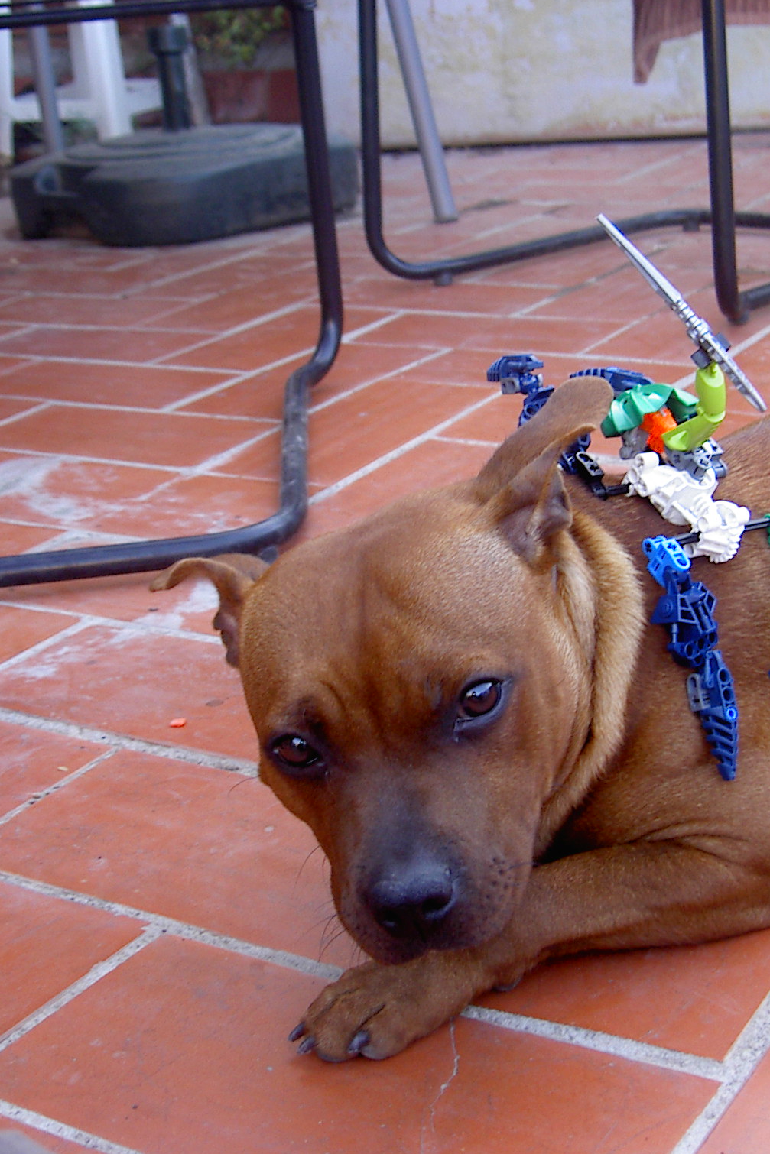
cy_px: 576
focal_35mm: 55
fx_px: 1764
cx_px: 489
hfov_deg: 24.5
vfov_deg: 36.2
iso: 100
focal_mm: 8
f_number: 2.8
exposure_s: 1/59.5
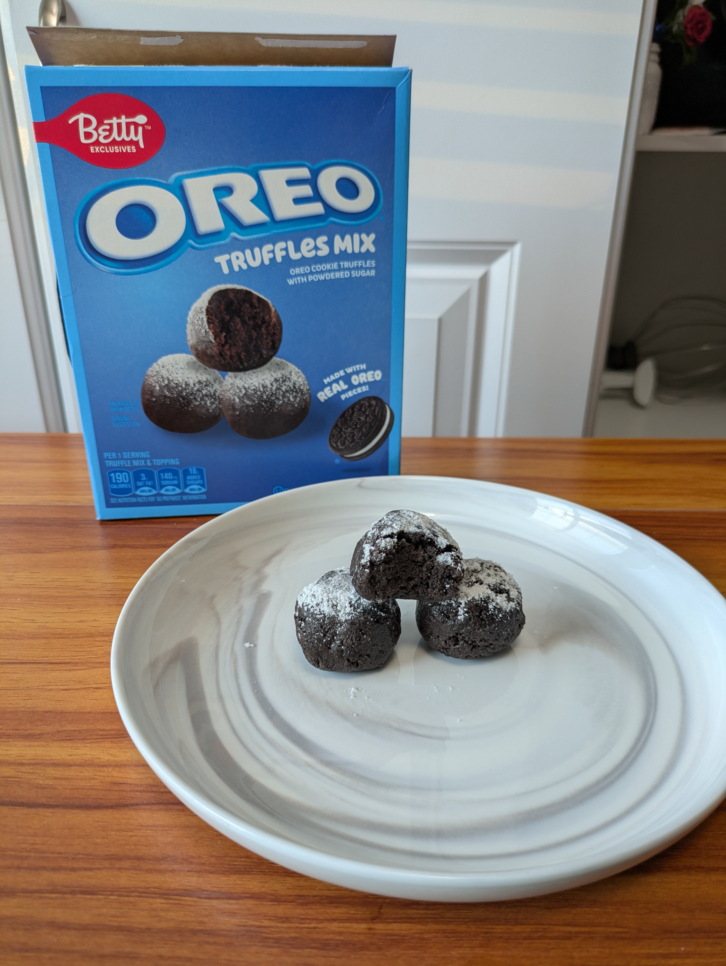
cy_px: 483
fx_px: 699
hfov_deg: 54.9
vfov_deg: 69.4
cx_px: 363
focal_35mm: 25
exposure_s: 1/24
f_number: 1.89
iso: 58
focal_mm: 5.43
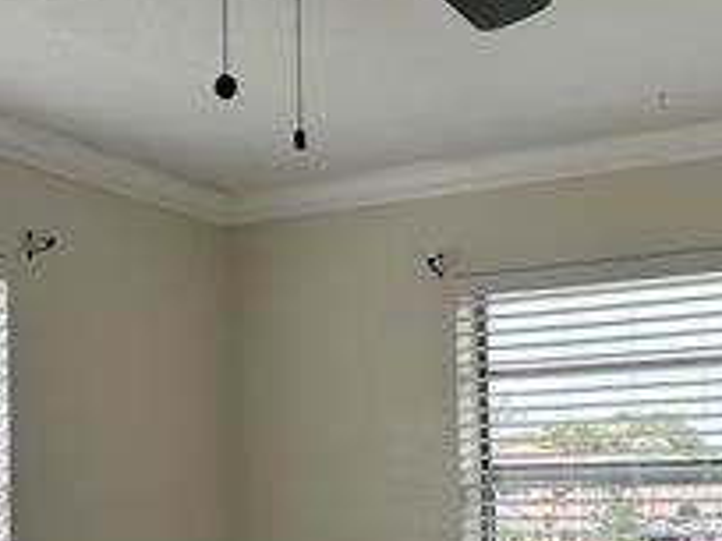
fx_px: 1147
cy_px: 467
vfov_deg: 25.9
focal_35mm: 55
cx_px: 499
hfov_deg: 34.5
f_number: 2.2
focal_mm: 2.22
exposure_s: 1/114
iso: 40
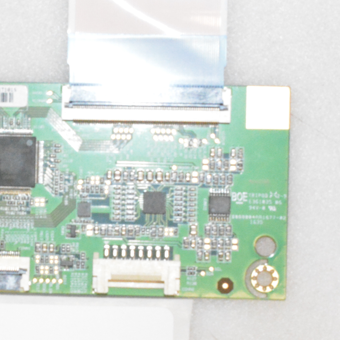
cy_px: 206
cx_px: -50
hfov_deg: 12.7
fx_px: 1500
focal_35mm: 135
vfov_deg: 12.9
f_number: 20
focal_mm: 32
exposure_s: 1/200
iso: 6400
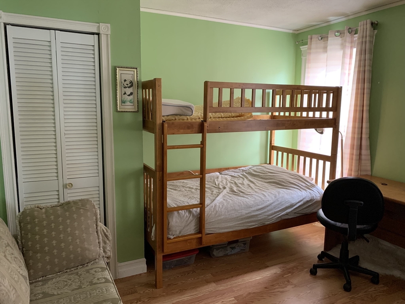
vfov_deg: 53.1
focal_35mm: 26
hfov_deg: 67.3
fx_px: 304
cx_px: 202
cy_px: 152
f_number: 1.8
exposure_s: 1/60
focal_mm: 4.25
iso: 400
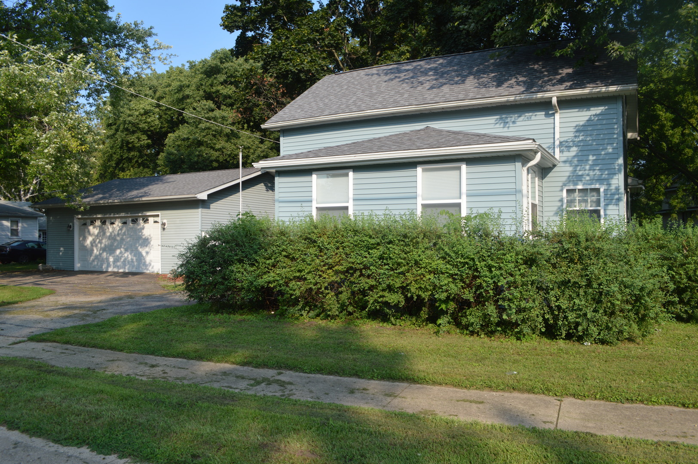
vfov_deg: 47.9
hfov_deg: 67.4
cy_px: 232
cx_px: 349
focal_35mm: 27
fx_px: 523
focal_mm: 18
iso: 100
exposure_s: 1/200
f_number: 7.1
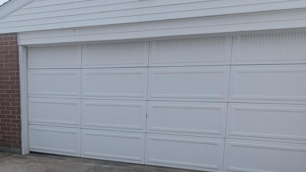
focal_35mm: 37
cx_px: 104
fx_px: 300
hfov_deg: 53.0
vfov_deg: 31.1
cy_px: 140
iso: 49
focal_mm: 2.35
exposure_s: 1/885
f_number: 2.2
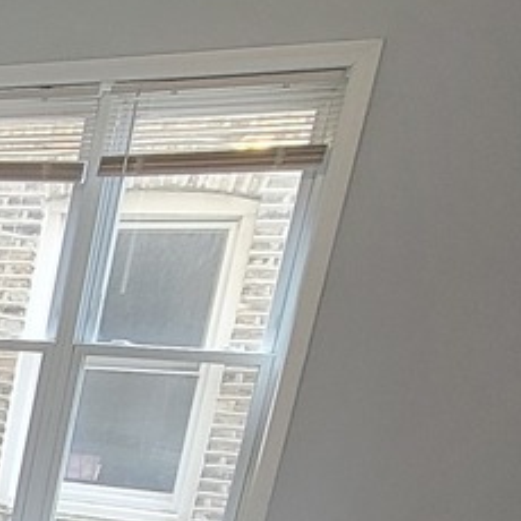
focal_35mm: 72
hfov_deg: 15.9
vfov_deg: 21.2
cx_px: -634
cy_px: 723
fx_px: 1226
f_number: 2.2
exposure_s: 1/60
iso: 250
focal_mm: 2.2
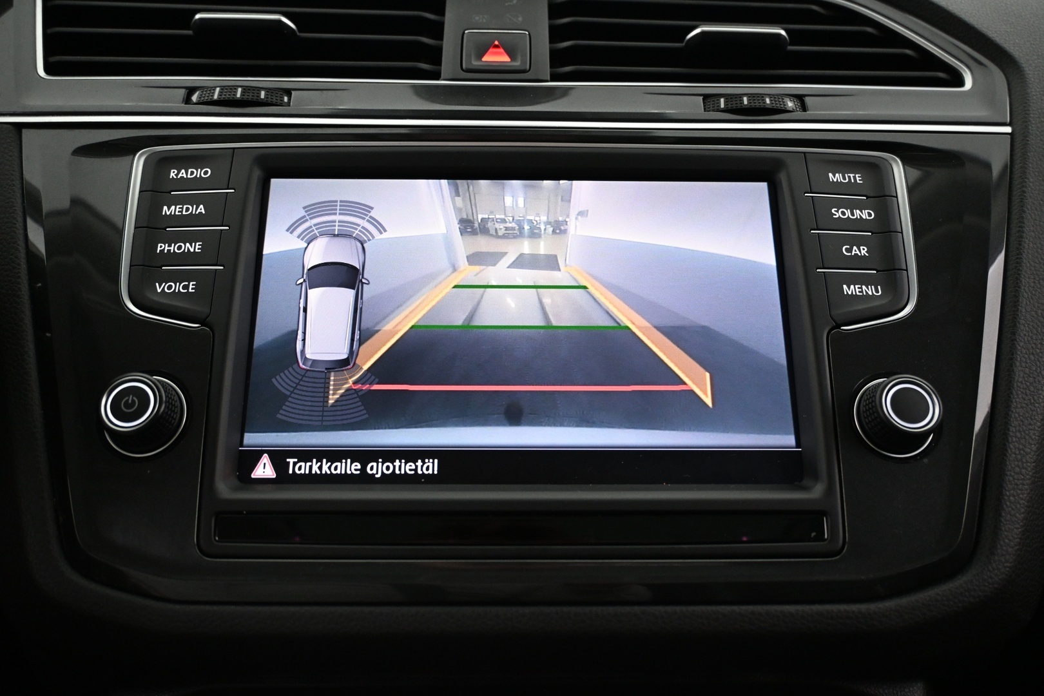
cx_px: 522
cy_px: 348
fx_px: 870
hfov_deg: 61.9
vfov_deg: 43.6
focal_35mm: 30
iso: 1600
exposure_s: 1/30
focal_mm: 20
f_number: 3.8
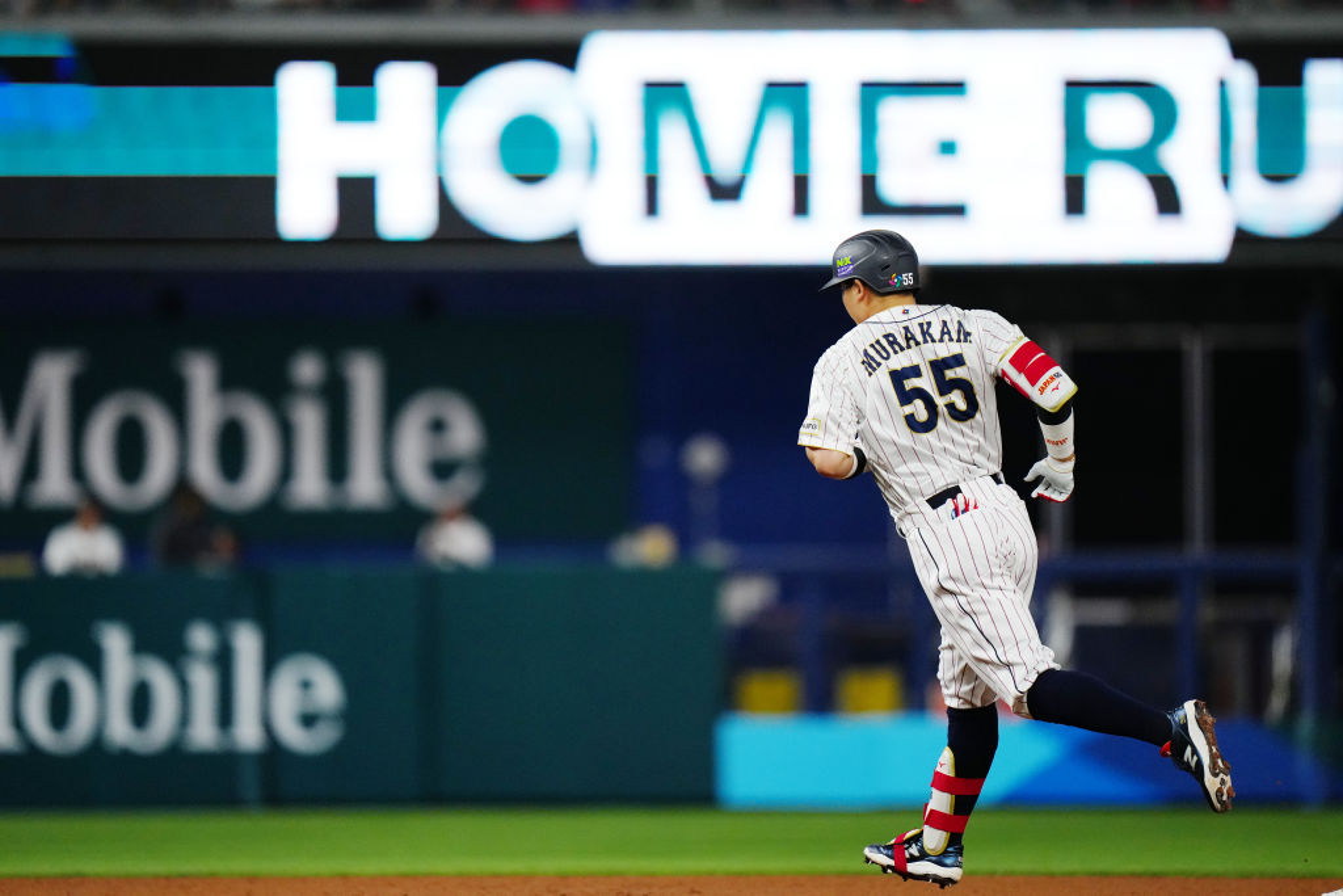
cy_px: 448
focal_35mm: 400
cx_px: 672
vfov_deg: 3.4
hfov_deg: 5.2
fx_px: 14923
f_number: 2.8
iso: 3200
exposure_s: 1/2500
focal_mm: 400
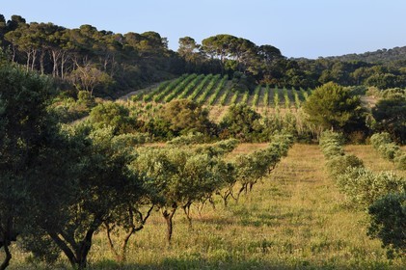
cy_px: 135
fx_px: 1149
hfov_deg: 20.0
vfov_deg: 13.4
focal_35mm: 102
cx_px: 203
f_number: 10
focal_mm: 102
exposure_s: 1/200
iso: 320
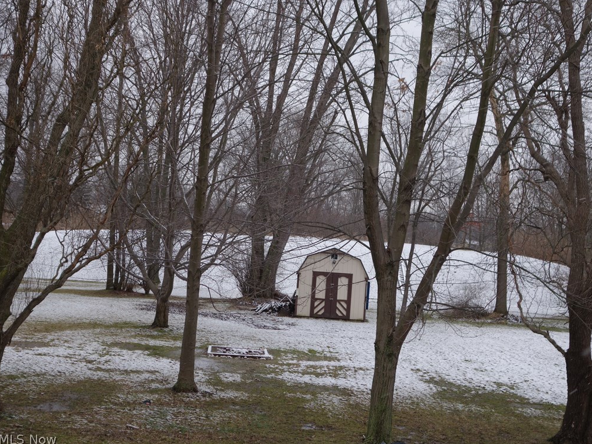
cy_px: 223
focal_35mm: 52
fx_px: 889
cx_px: 297
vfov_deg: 28.0
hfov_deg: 36.8
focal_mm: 18.88
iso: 160
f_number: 4
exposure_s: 1/160
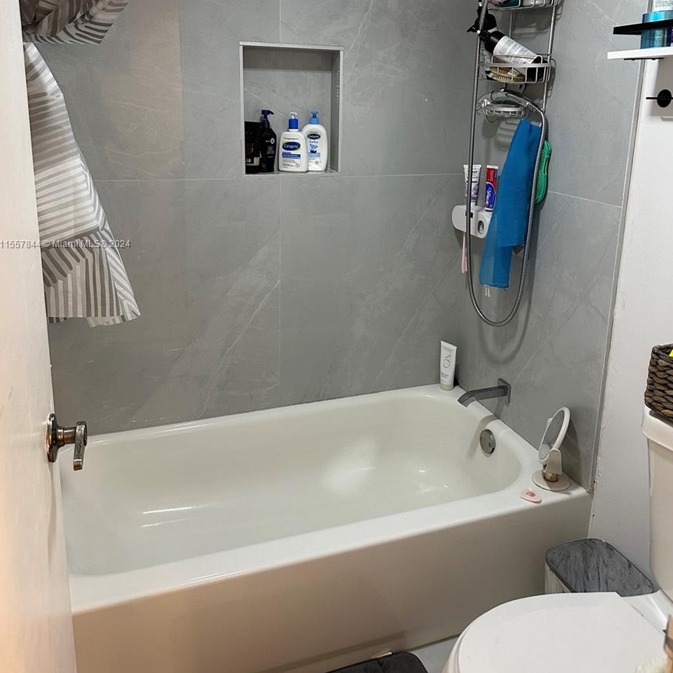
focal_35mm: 29
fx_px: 638
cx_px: 335
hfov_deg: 55.6
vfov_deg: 54.9
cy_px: 245
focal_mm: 6.86
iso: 200
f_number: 1.78
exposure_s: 1/120
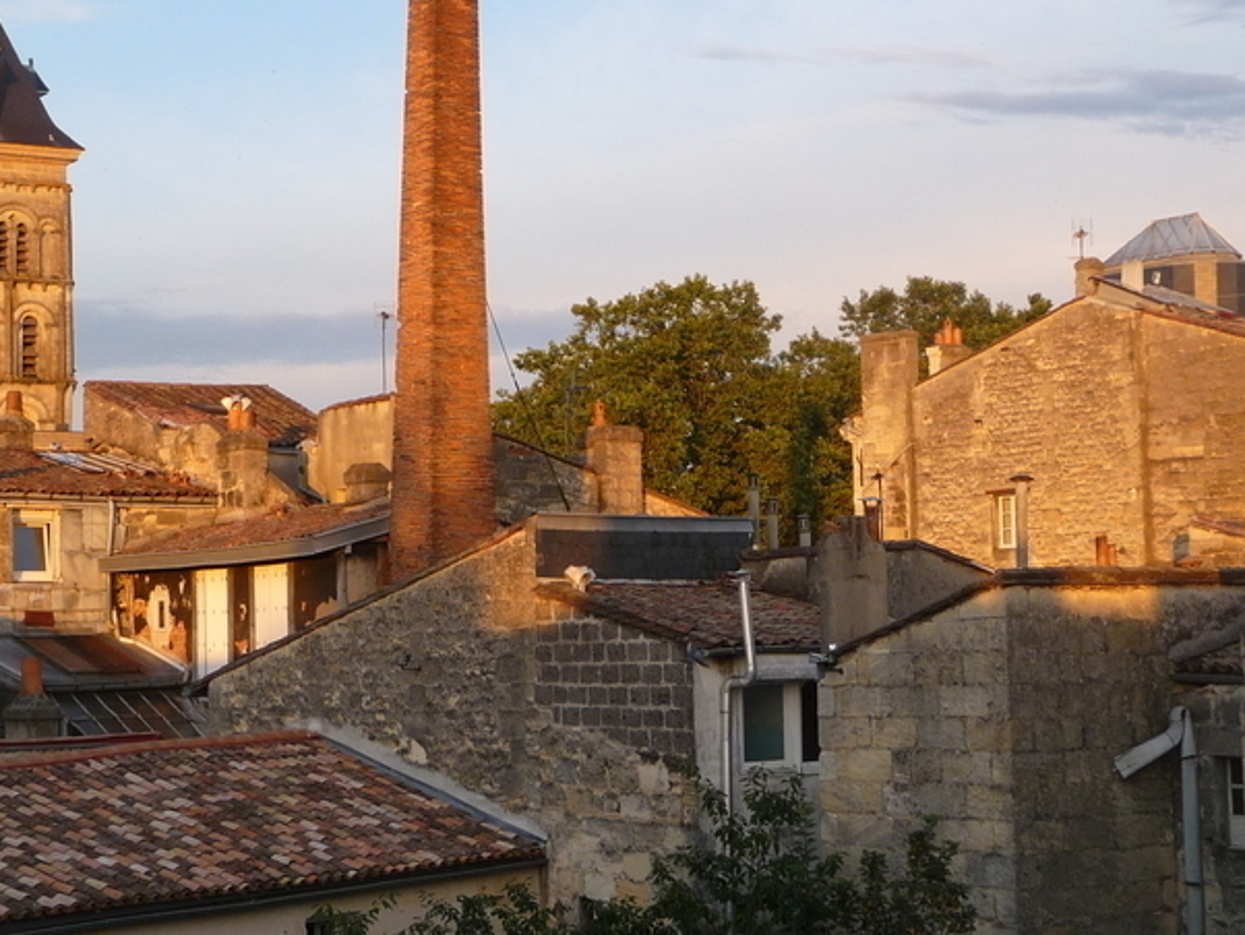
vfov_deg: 21.6
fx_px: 2447
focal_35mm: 68
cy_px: 432
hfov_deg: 28.5
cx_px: 612
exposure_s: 1/100
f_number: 3.9
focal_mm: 6.7
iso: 100
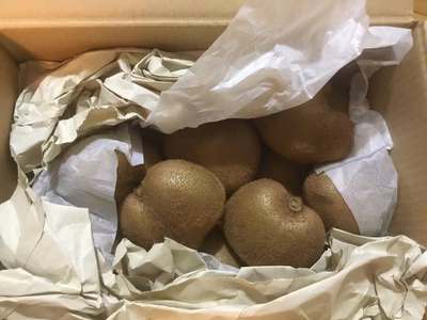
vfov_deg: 45.4
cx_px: 214
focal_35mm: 31
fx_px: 382
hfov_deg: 58.4
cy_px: 160
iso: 320
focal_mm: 3.3
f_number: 2.4
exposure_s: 1/15
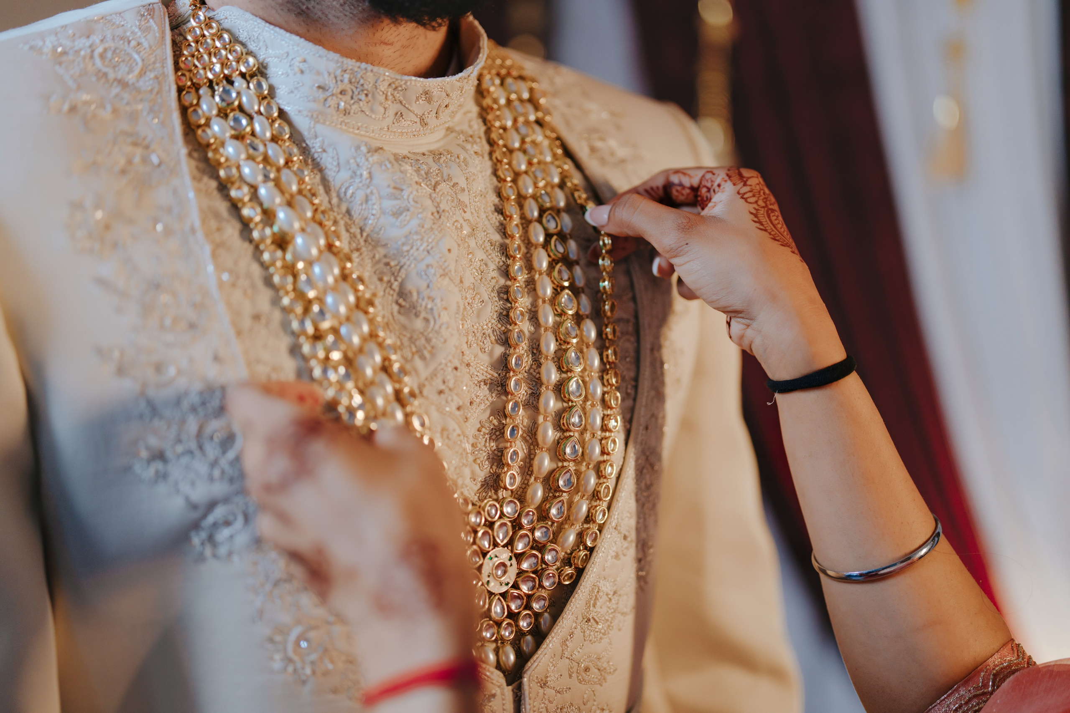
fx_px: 1486
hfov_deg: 39.6
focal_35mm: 50
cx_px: 535
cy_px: 356
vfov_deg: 27.0
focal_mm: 50
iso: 500
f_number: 1.4
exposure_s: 1/320
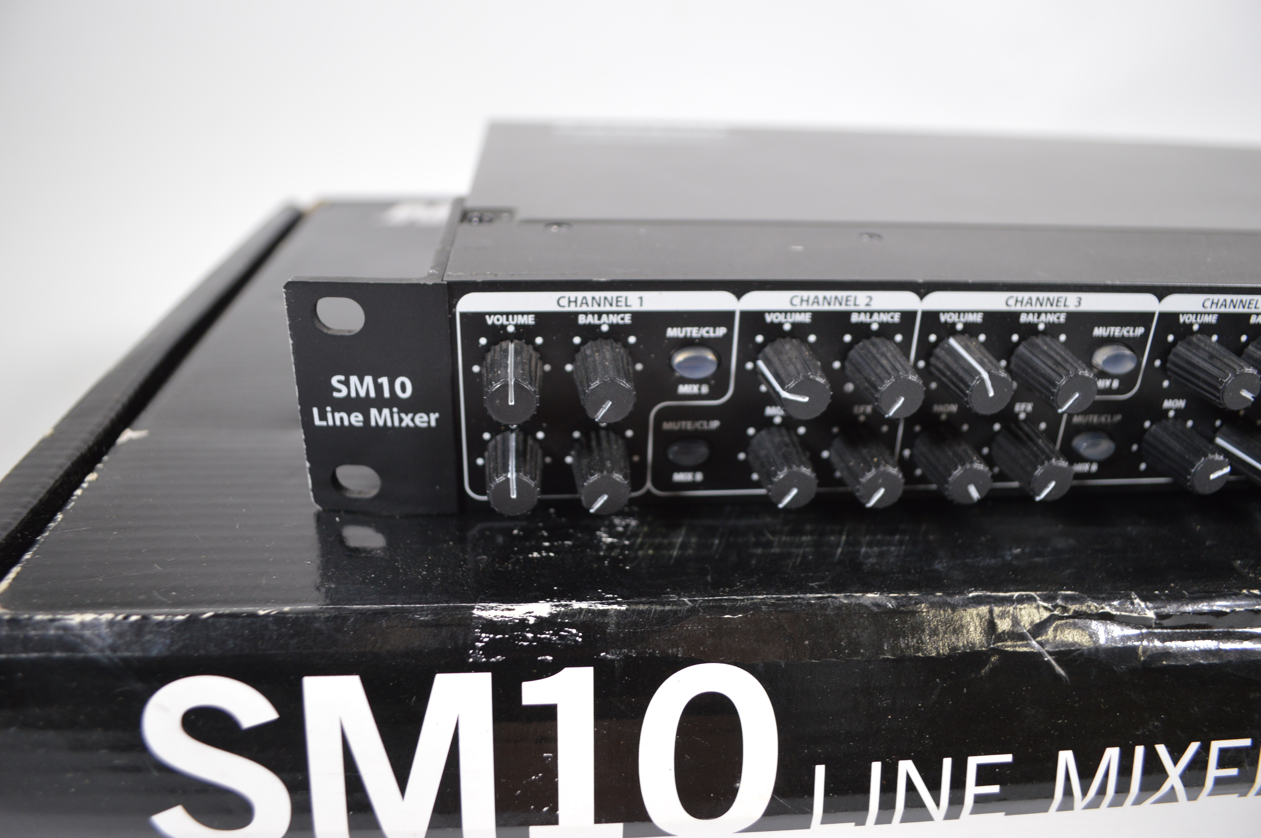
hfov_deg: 67.4
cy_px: 419
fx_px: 945
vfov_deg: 47.8
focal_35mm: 27
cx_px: 630
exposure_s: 1/60
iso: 400
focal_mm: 18
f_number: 4
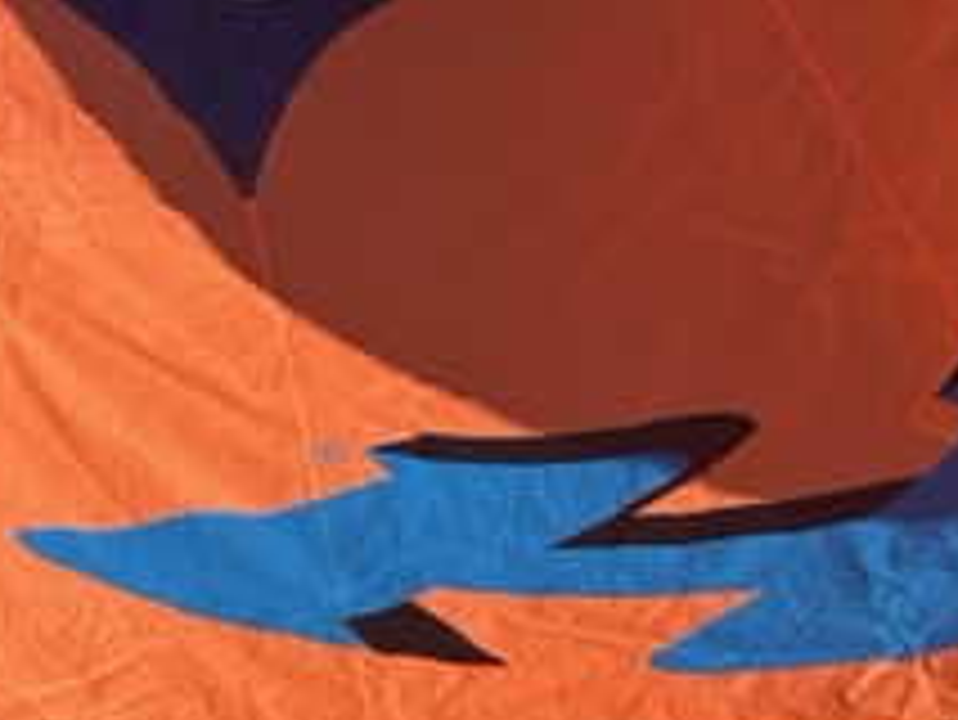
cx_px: 220
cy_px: 860
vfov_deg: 18.0
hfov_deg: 24.7
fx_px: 2160
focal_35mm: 78
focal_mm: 5.7
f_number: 1.5
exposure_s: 1/6211
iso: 50
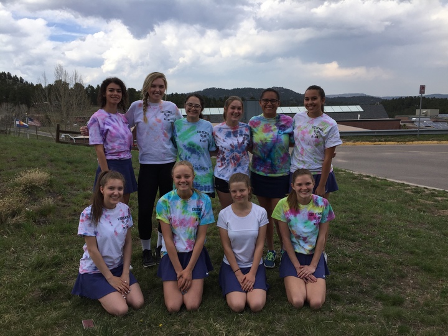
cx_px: 224
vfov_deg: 48.2
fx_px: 375
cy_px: 168
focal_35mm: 29
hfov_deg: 61.7
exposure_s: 1/1522
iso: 32
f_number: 2.2
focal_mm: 4.15
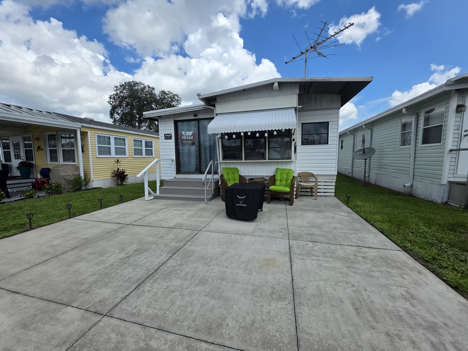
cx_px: 234
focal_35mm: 13
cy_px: 176
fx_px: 176
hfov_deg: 106.2
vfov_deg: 89.9
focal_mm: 2.2
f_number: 1.9
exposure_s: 1/2404
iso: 40
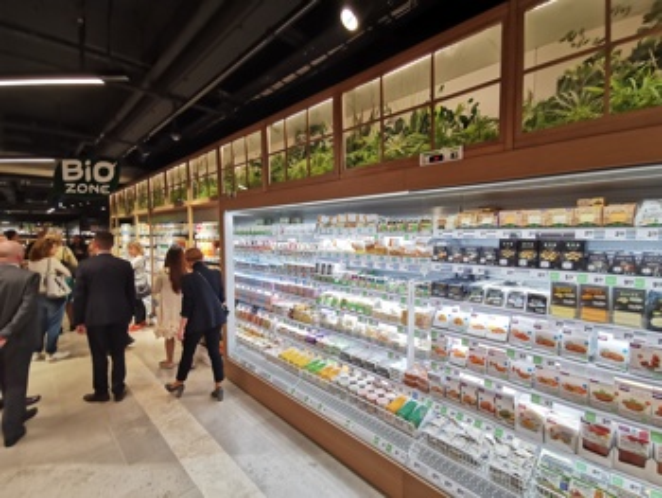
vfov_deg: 78.2
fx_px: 306
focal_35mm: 16
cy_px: 249
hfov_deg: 94.5
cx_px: 331
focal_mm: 2.35
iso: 125
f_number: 2.2
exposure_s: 1/50
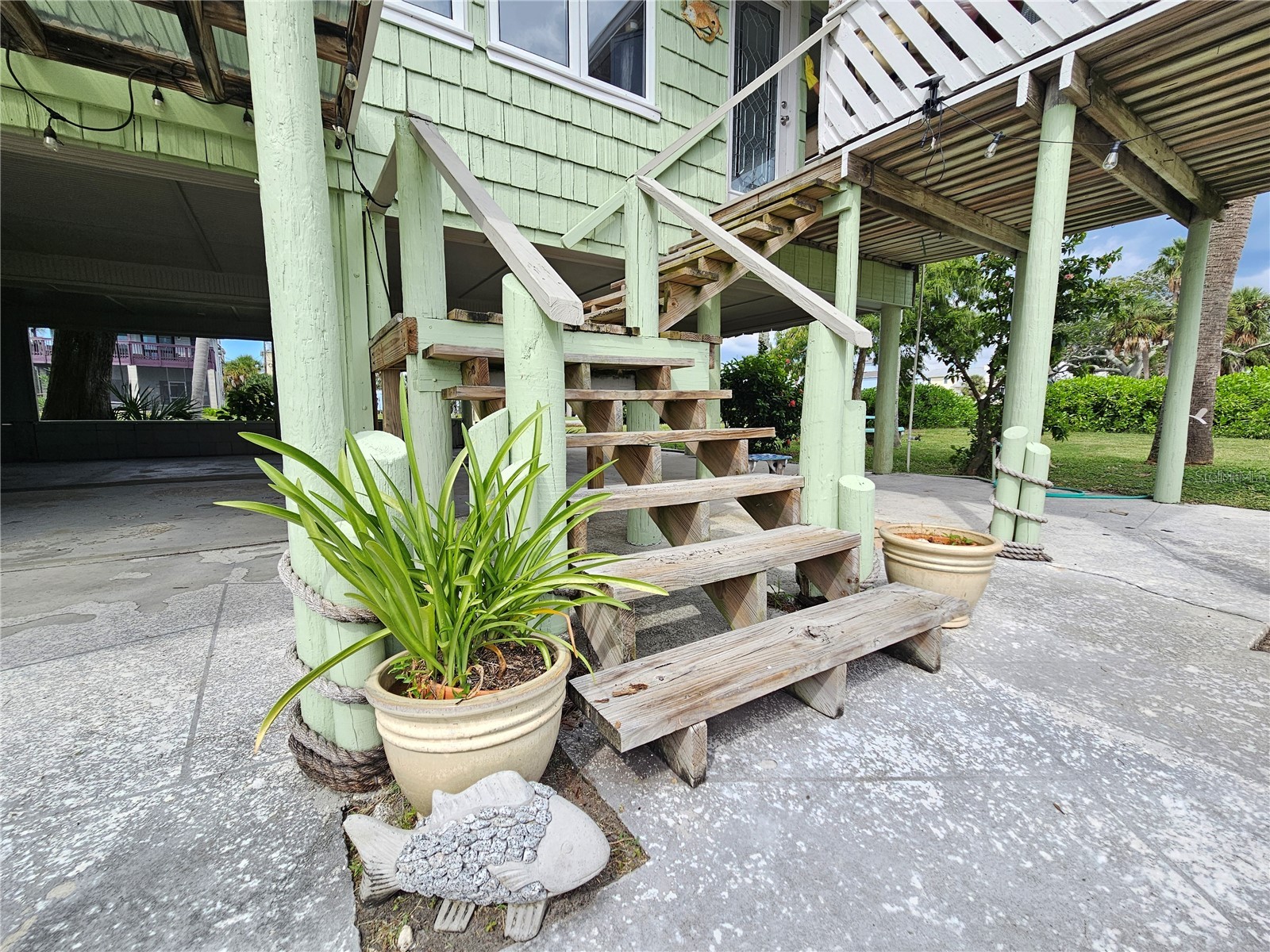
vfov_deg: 89.9
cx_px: 635
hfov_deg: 106.2
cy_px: 476
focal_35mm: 13
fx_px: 477
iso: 50
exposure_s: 1/761
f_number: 2.2
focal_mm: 2.2
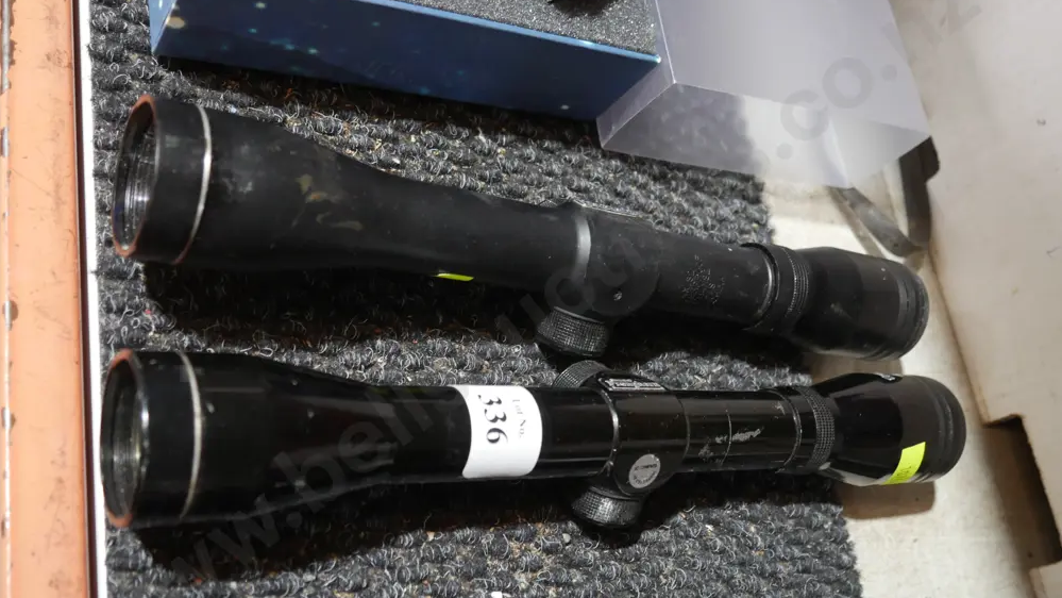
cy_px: 319
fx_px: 1070
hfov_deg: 52.8
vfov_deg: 31.2
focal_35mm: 38
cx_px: 533
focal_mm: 17
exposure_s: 1/60
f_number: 4
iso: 1000
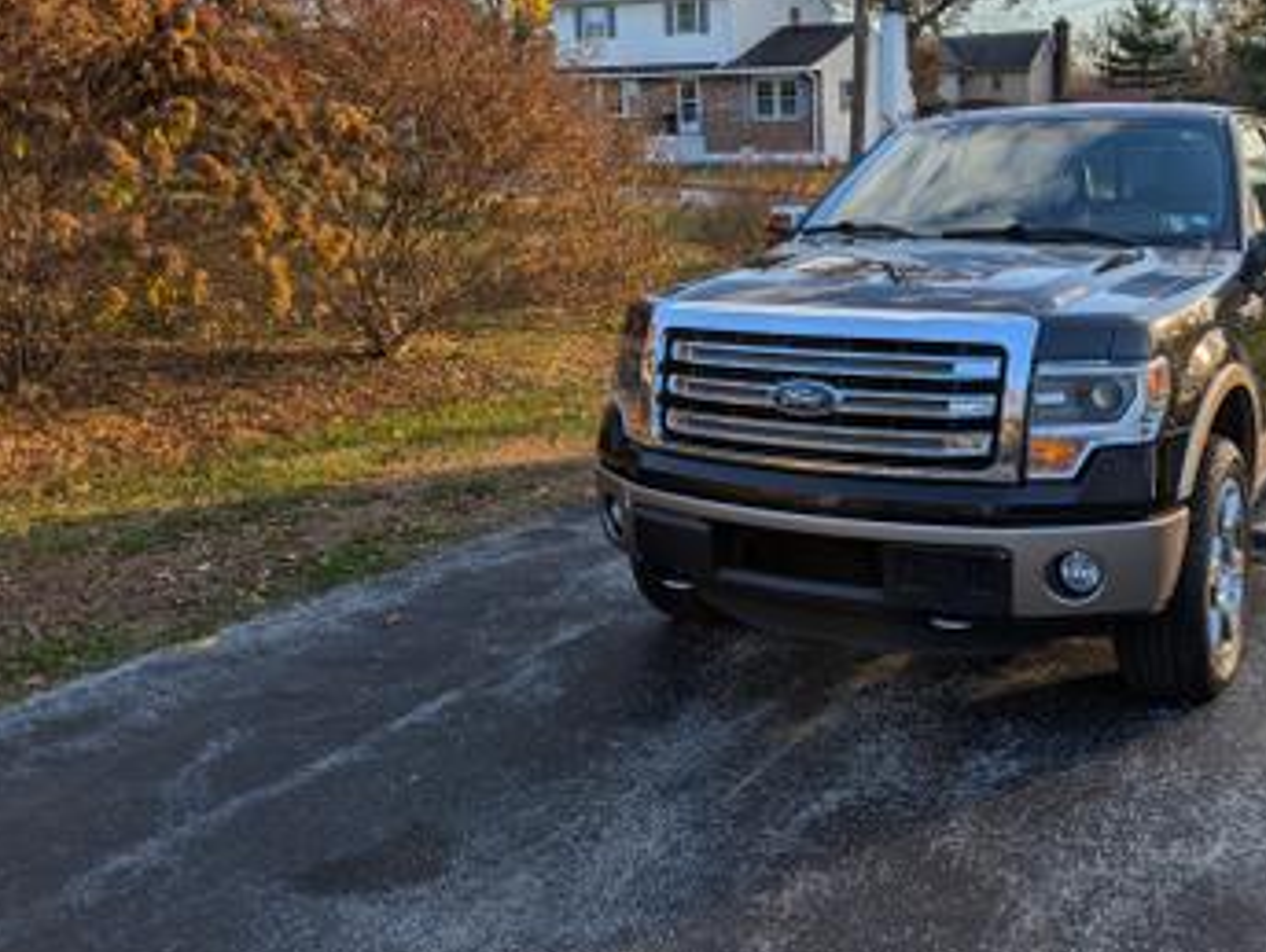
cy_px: 320
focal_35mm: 35
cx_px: 894
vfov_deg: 40.3
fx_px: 1282
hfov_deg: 51.1
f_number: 1.68
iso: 19
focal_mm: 6.9
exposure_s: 1/951
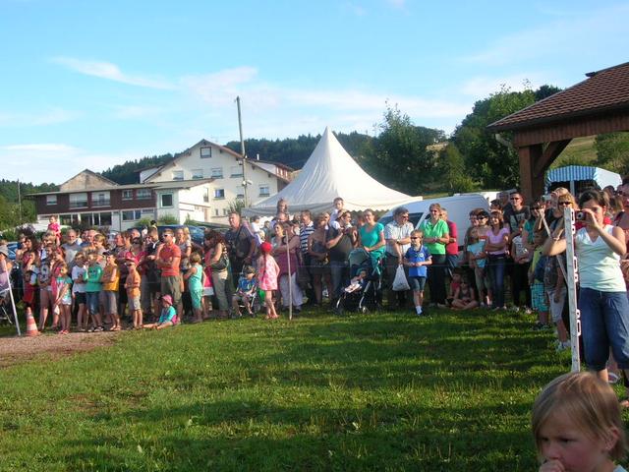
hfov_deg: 37.5
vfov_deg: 28.6
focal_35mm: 51
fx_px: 927
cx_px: 314
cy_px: 236
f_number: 3.3
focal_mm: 8.5
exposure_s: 1/310
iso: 50
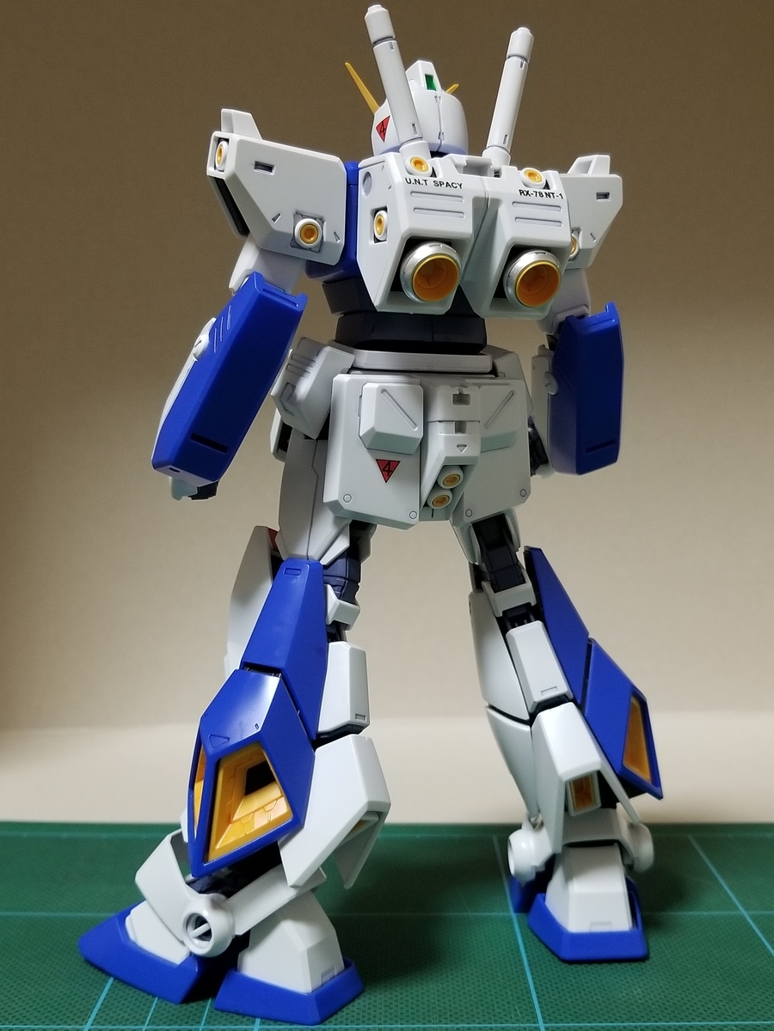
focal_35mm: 26
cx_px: 387
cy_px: 516
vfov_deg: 67.3
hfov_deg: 53.1
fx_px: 775
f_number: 1.7
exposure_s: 1/30
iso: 250
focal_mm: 4.25
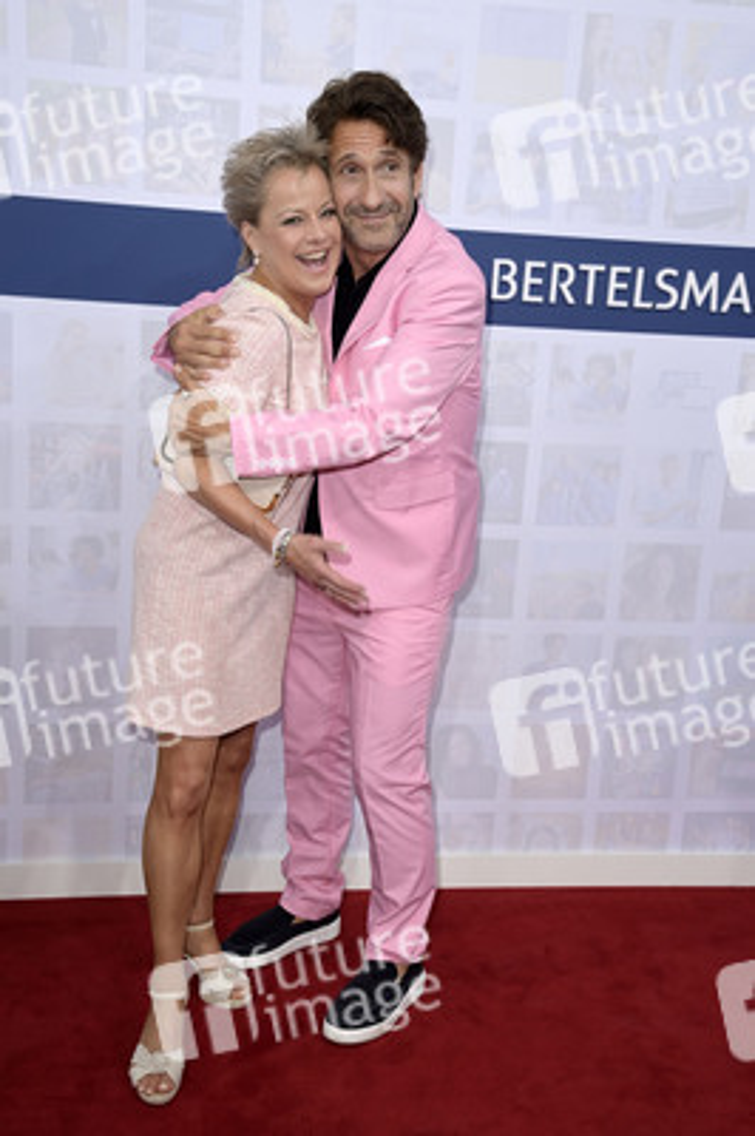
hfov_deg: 30.5
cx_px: 378
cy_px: 568
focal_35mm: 44
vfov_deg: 44.5
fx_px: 1386
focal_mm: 44
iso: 640
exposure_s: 1/200
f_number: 7.1
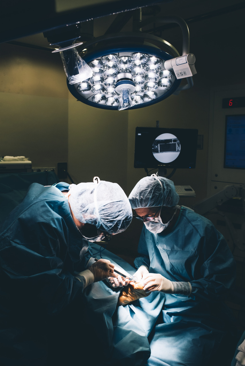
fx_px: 357
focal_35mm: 35
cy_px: 183
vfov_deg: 54.4
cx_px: 122
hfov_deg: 37.9
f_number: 5.6
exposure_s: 1/320
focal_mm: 35
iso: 500
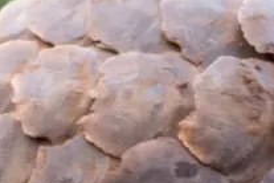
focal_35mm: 446
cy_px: 190
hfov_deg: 4.6
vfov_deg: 3.1
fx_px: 3394
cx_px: 210
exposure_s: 1/60
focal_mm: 120
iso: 640
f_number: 4.8
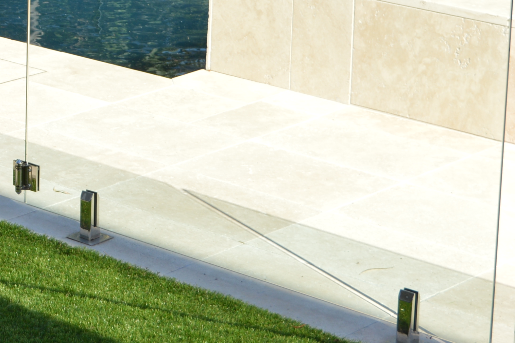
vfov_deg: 9.0
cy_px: -52
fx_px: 2150
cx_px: -134
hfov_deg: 13.2
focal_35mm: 150
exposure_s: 1/200
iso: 100
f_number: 6.3
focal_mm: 35
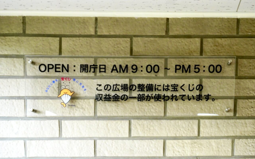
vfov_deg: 29.9
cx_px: 127
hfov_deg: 46.2
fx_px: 299
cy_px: 76
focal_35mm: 43
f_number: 5.6
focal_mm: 28
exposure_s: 1/160
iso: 800
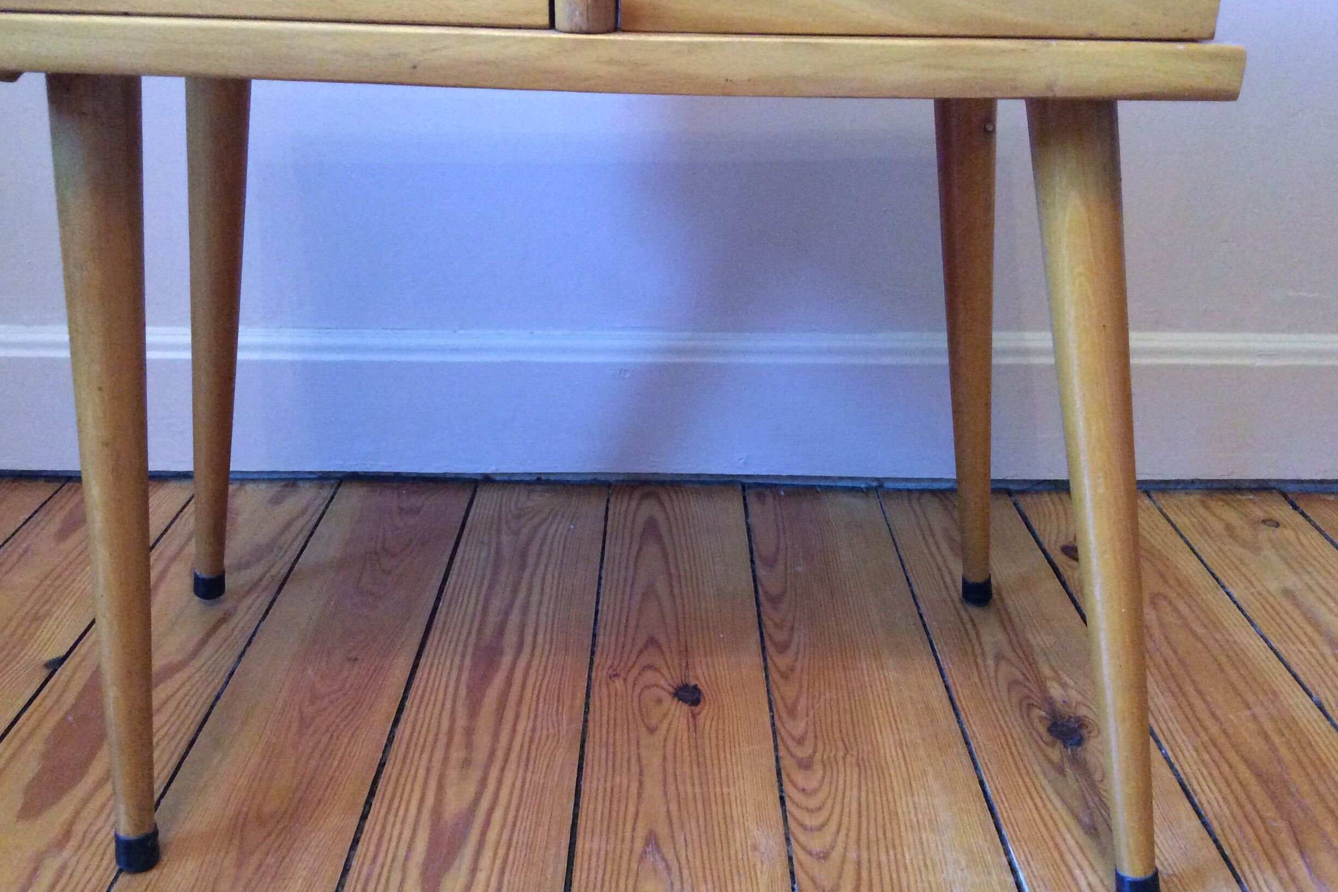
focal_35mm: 35
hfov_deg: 54.4
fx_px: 1301
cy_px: 442
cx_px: 662
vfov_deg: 37.9
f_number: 2.4
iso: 320
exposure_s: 1/25
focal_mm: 3.3
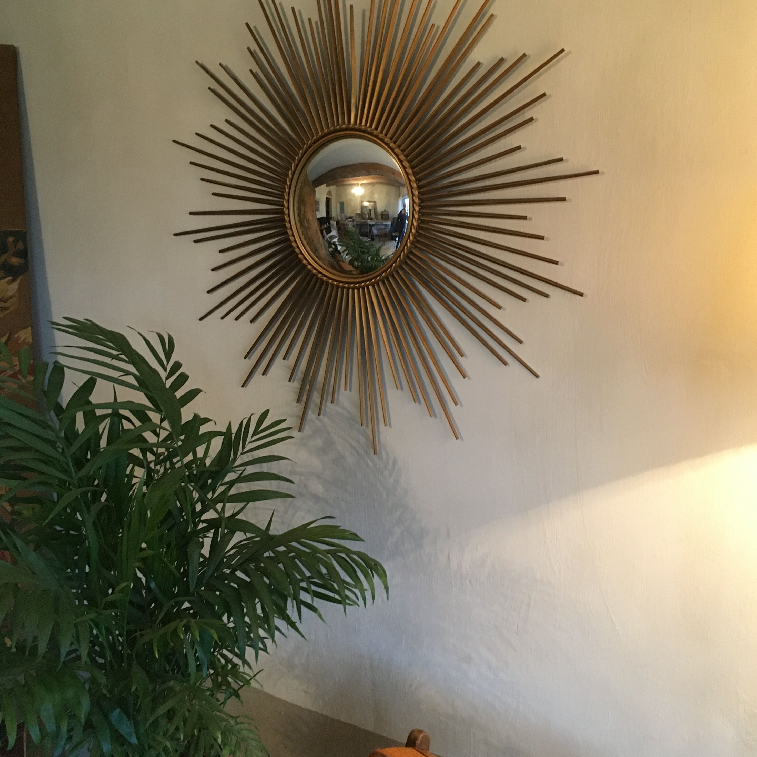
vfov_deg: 47.2
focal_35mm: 35
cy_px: 363
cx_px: 382
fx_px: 866
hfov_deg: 47.2
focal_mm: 4.15
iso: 200
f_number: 2.2
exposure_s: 1/25
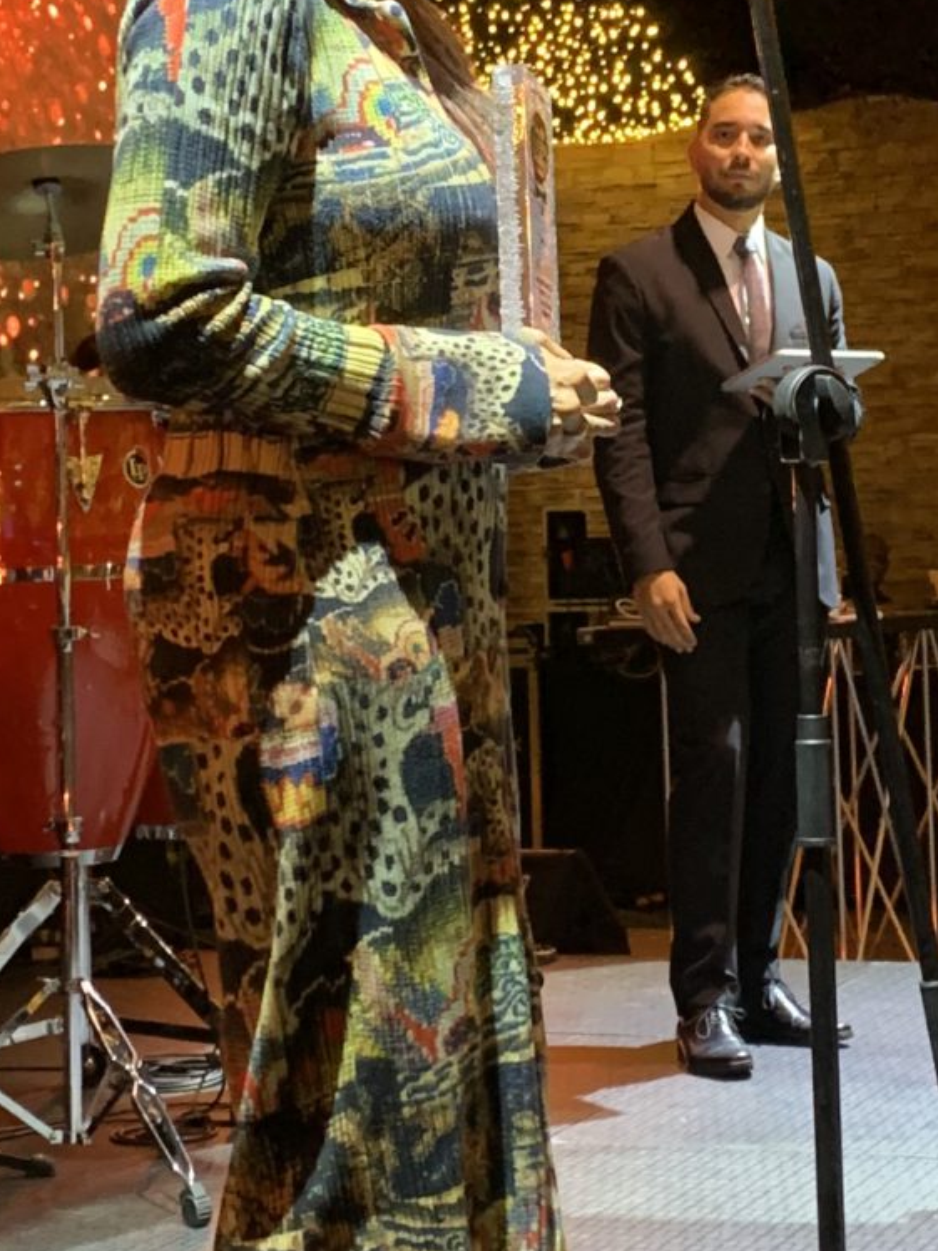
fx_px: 3216
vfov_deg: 21.9
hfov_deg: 16.6
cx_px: 550
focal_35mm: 89
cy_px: 430
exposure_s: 1/40
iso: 250
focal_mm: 4.25
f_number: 1.8
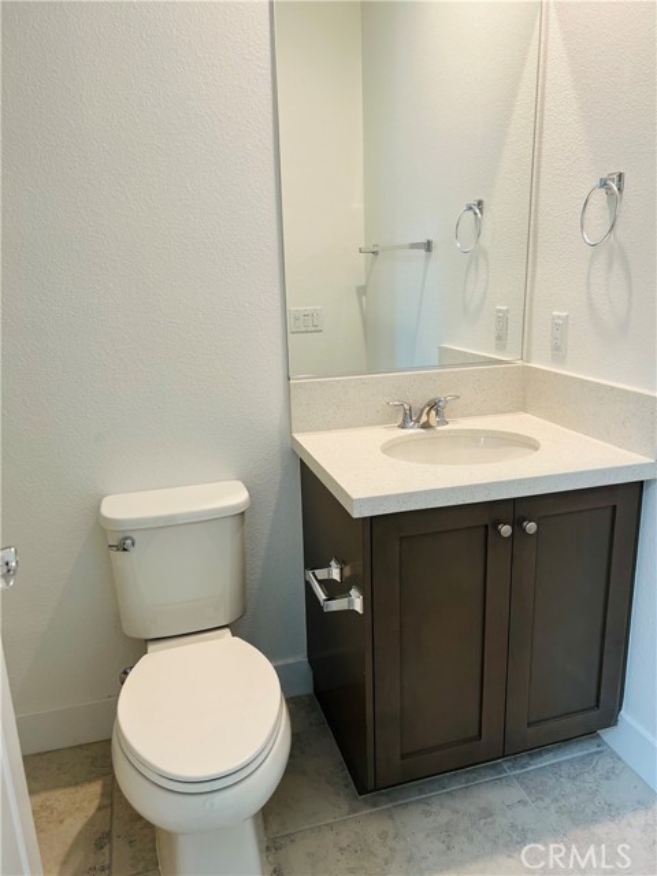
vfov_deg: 67.3
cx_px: 328
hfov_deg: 53.1
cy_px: 438
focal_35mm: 26
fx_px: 658
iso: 125
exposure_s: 1/120
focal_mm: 5.7
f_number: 1.5
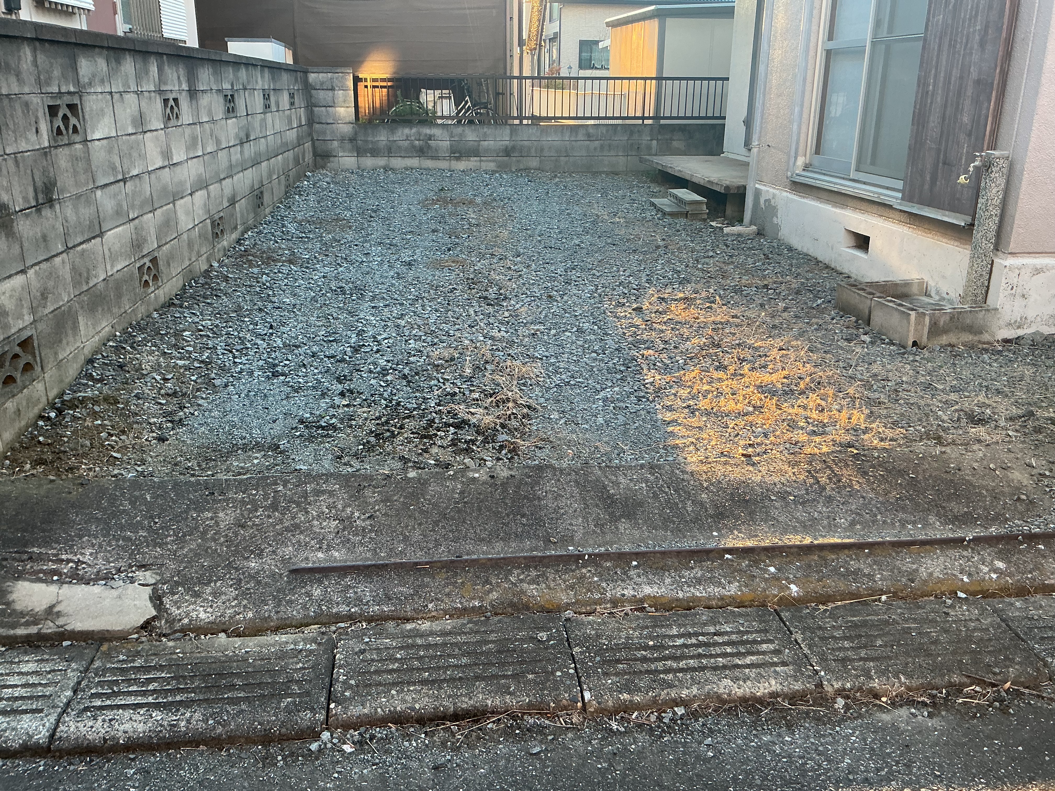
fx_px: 884
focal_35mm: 29
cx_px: 528
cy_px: 396
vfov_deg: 48.2
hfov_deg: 61.7
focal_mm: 3
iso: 50
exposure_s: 1/120
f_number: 1.8
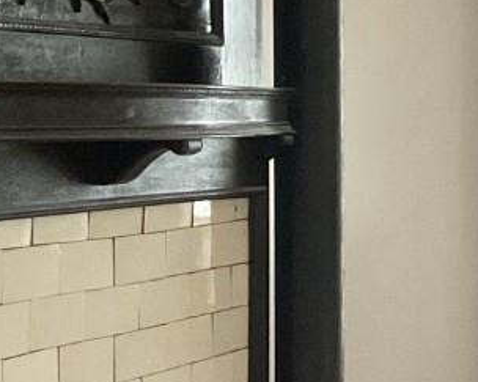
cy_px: 261
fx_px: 1895
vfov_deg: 11.5
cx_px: 862
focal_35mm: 134
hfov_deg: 13.0
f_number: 1.8
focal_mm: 3
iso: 200
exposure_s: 1/60
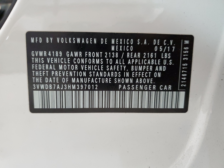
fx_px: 168
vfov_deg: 53.1
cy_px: 84
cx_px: 112
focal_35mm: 26
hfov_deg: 67.3
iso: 284
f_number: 1.5
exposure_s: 1/40
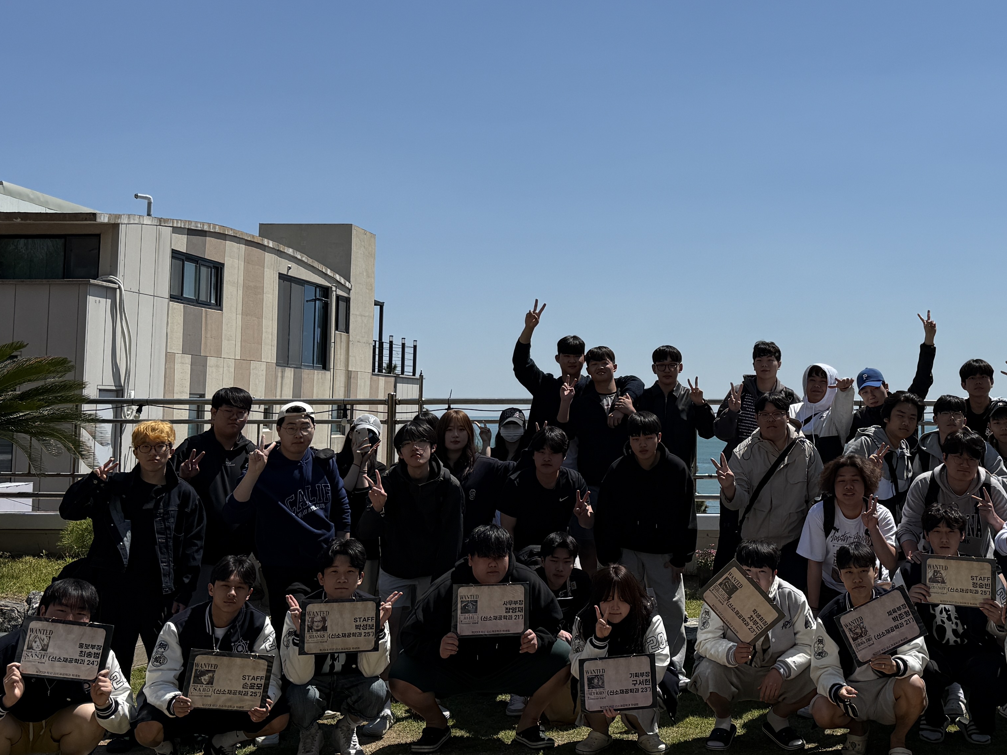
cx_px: 697
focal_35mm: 45
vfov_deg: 32.0
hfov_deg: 41.4
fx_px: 1309
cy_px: 280
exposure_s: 1/9091
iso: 80
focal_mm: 6.76
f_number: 1.78
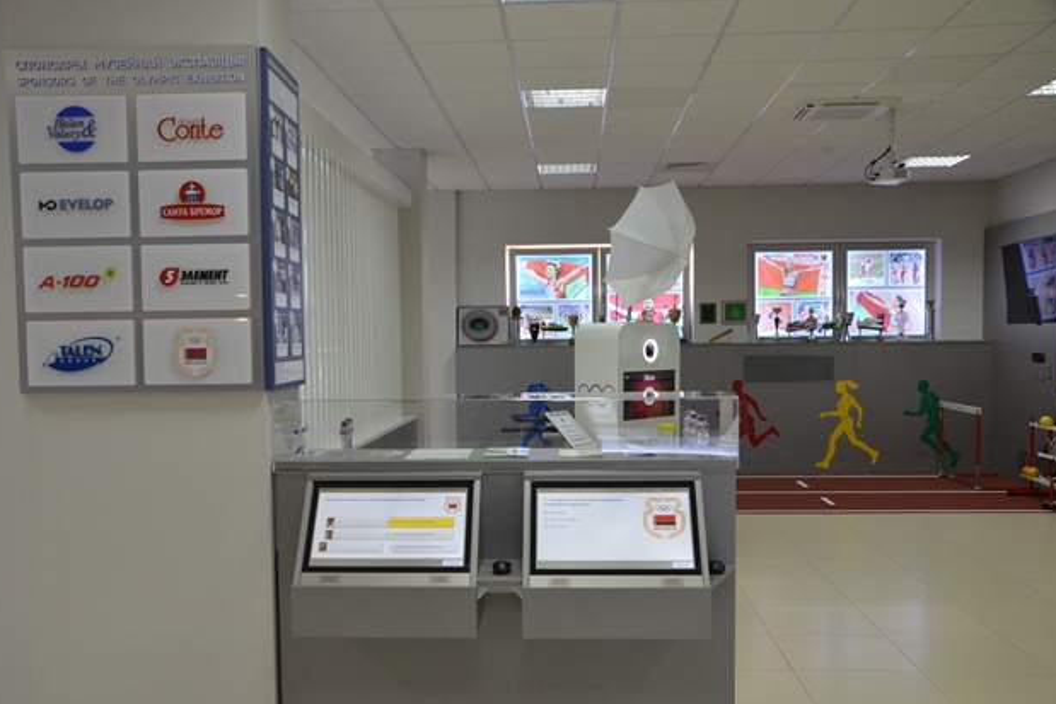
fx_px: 954
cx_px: 520
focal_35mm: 33
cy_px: 360
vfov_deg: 40.5
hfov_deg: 57.9
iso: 1250
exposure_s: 1/100
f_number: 5
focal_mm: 21
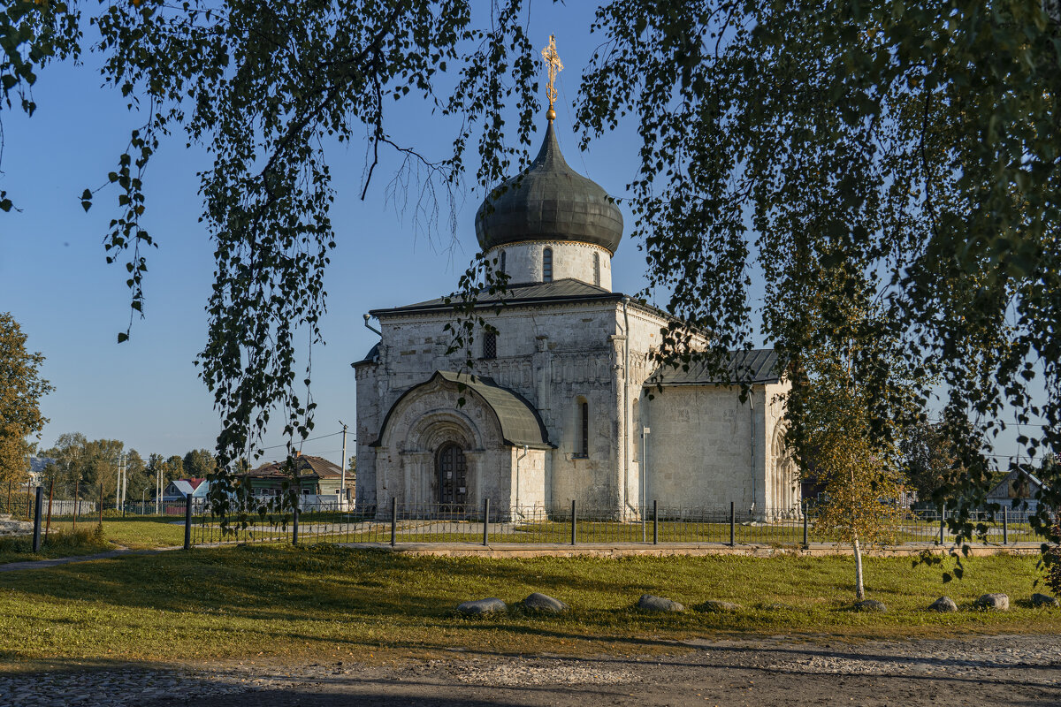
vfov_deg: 37.9
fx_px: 1031
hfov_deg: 54.4
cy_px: 354
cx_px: 530
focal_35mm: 35
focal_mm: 35
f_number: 5.6
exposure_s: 1/640
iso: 200
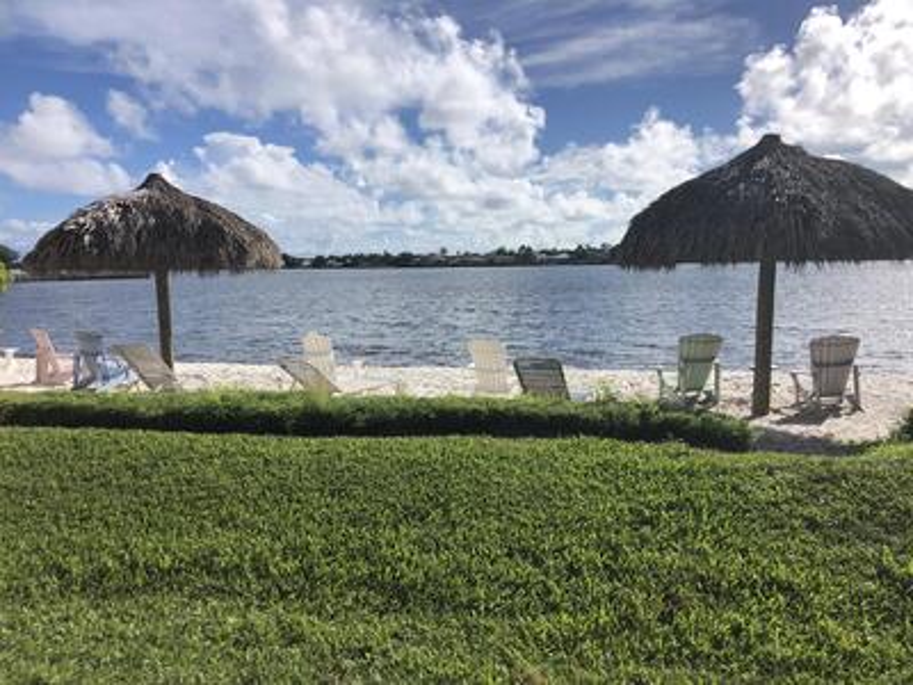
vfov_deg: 49.7
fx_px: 739
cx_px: 456
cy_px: 342
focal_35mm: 28
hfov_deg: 63.4
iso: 20
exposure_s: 1/4367
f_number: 1.8
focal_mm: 4
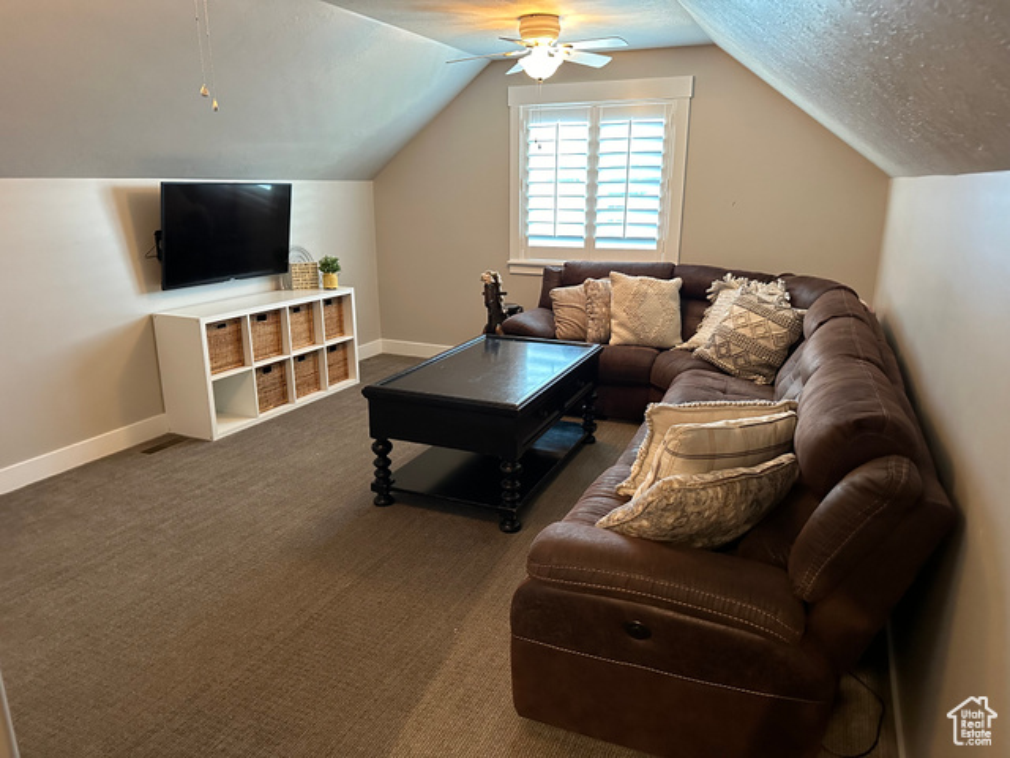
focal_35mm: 24
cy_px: 379
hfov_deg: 71.6
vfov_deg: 56.8
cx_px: 505
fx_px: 700
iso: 1000
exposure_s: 1/60
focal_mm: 6.86
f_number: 1.78
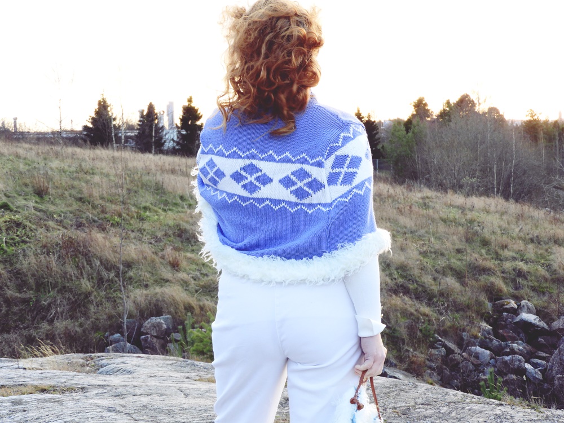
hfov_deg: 24.4
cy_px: 212
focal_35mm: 80
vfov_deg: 18.4
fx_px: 1303
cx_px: 282
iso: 100
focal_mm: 14.3
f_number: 4.5
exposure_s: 1/60
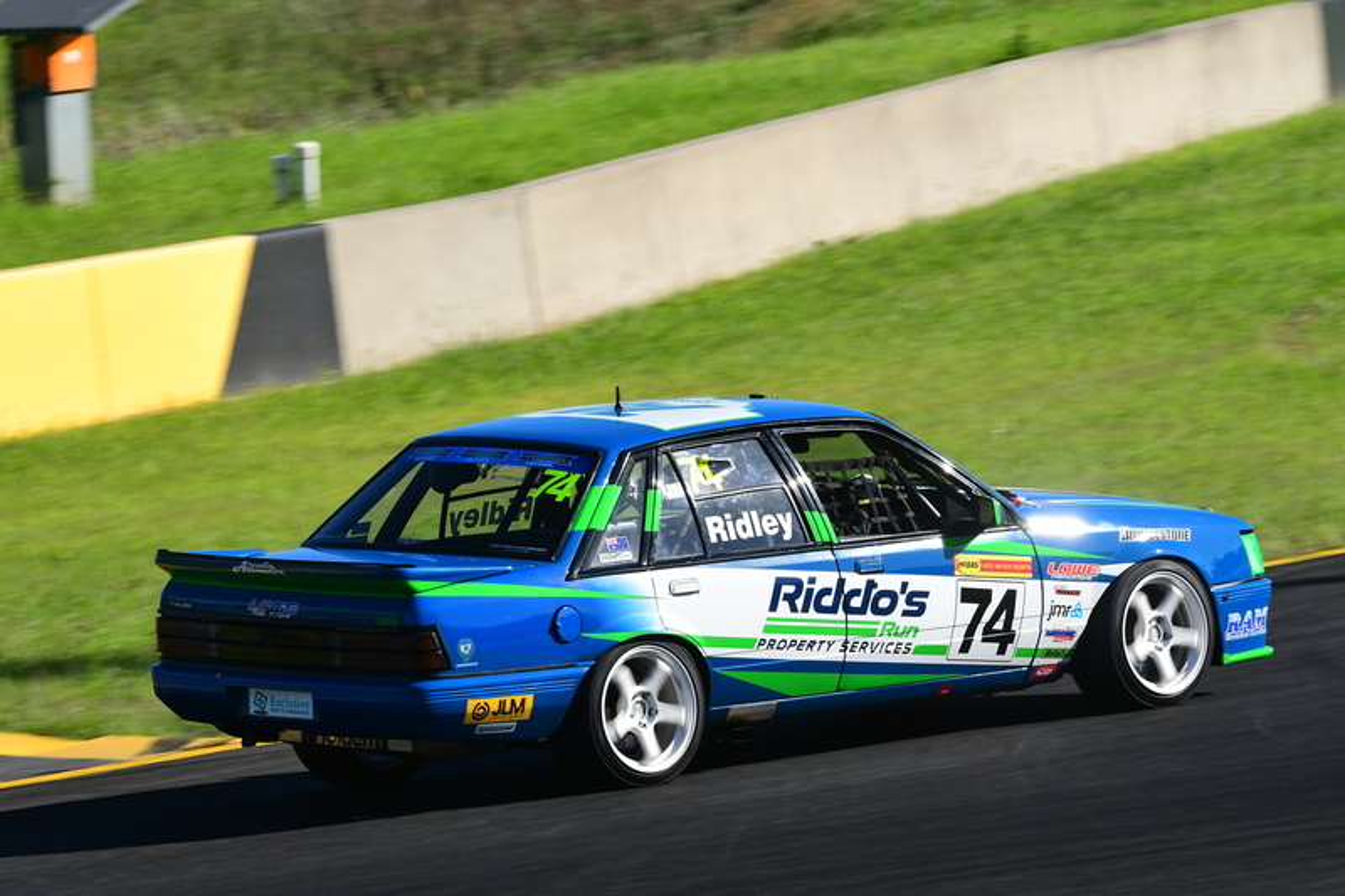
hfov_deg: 6.9
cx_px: 672
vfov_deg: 4.6
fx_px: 11205
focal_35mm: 300
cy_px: 448
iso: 250
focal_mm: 200
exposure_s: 1/320
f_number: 11
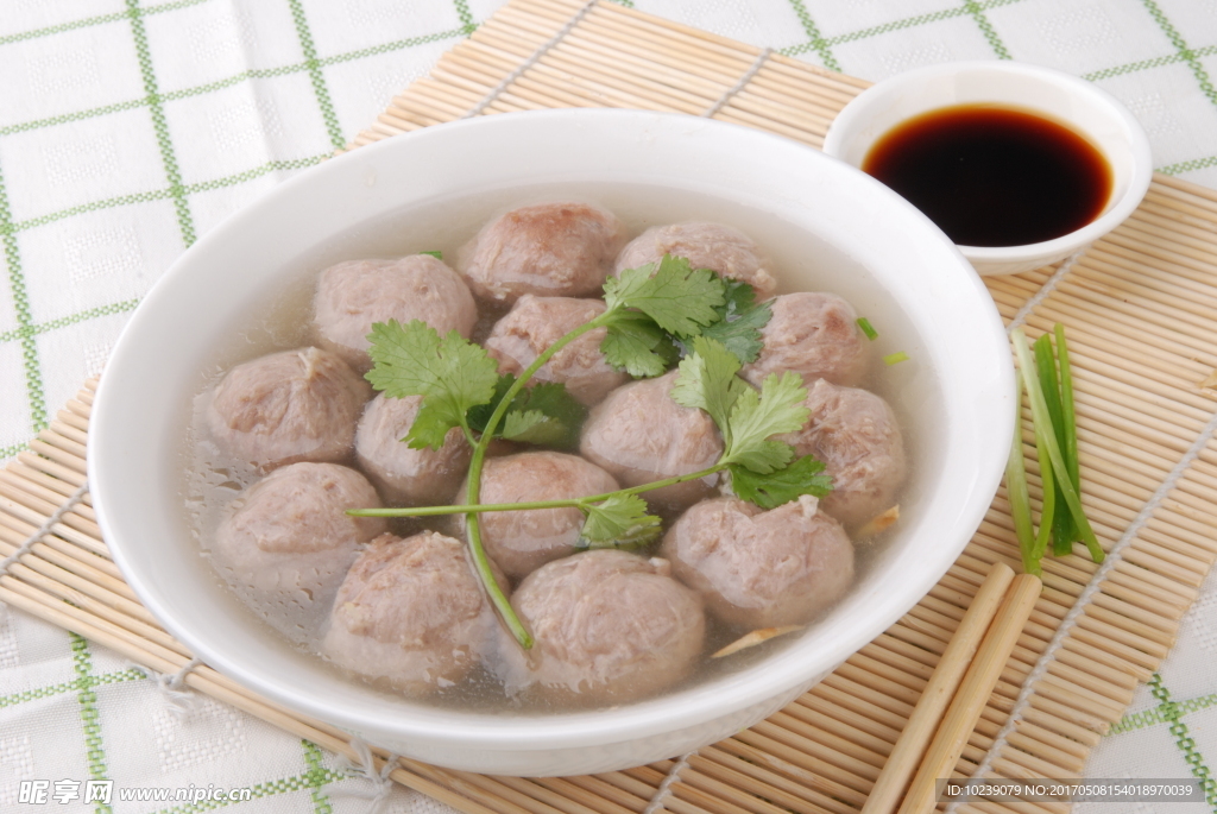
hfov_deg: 21.9
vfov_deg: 14.7
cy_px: 407
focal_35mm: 93
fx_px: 3147
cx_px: 608
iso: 200
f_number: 25
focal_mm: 62
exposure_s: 1/60
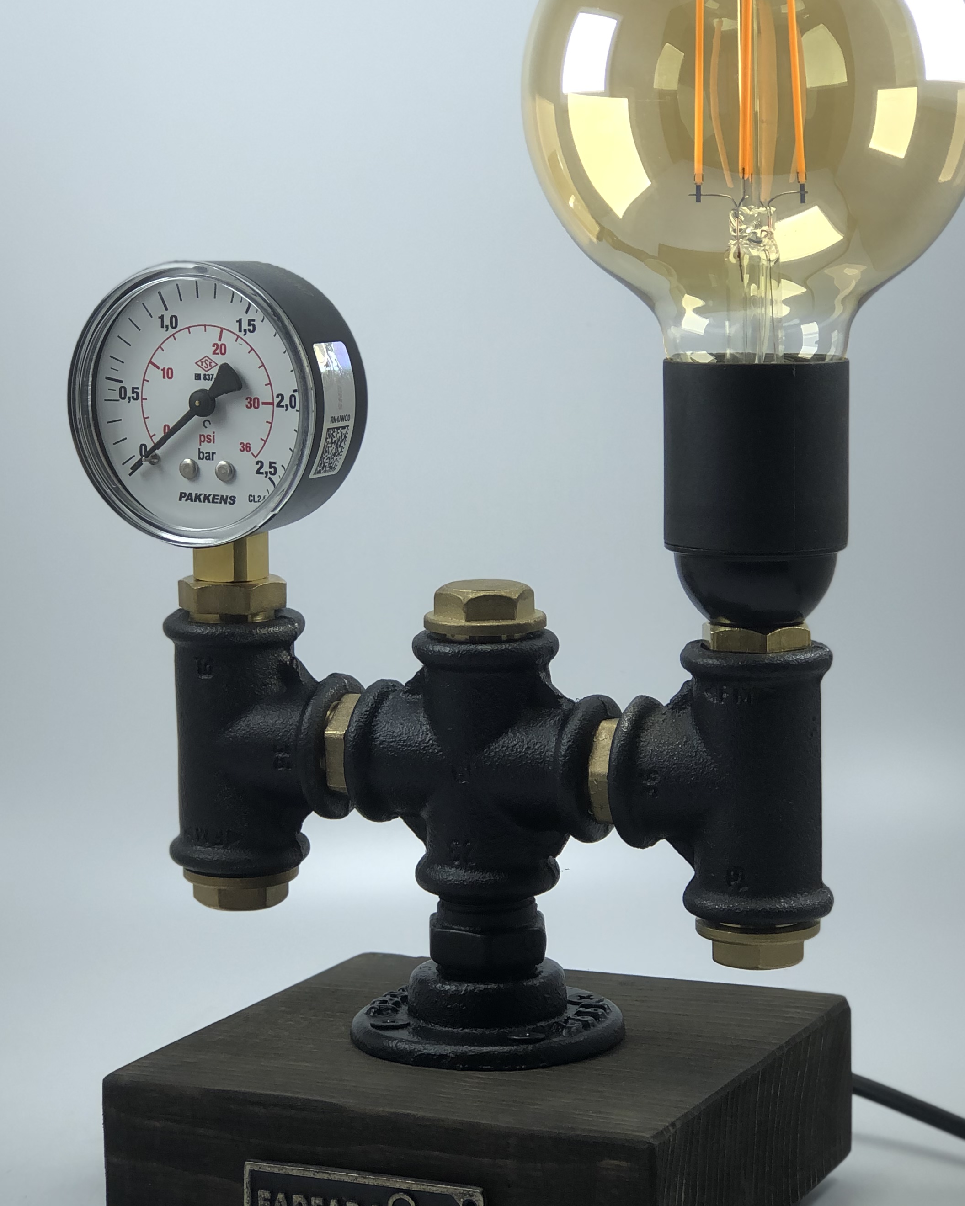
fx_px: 3035
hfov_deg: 18.1
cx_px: 508
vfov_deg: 22.5
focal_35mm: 85
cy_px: 590
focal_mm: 6.6
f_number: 2.8
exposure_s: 1/109
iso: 20
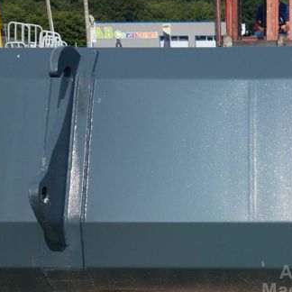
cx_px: 257
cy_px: 227
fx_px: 506
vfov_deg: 31.5
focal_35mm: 53
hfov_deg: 30.9
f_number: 1.7
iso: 40
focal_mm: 4.2
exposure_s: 1/2384
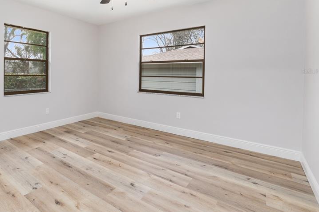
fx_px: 177
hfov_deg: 80.4
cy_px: 71
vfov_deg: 60.4
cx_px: 99
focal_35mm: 20
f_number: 7.1
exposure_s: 1/5
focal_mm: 14
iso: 400
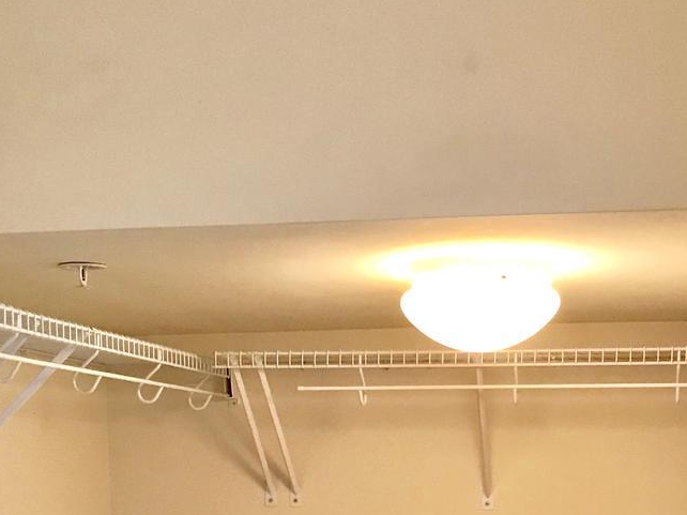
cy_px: 709
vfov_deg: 19.8
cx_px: 364
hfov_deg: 29.0
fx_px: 1329
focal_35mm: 67
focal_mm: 3.99
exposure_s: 1/15
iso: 64
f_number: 1.8
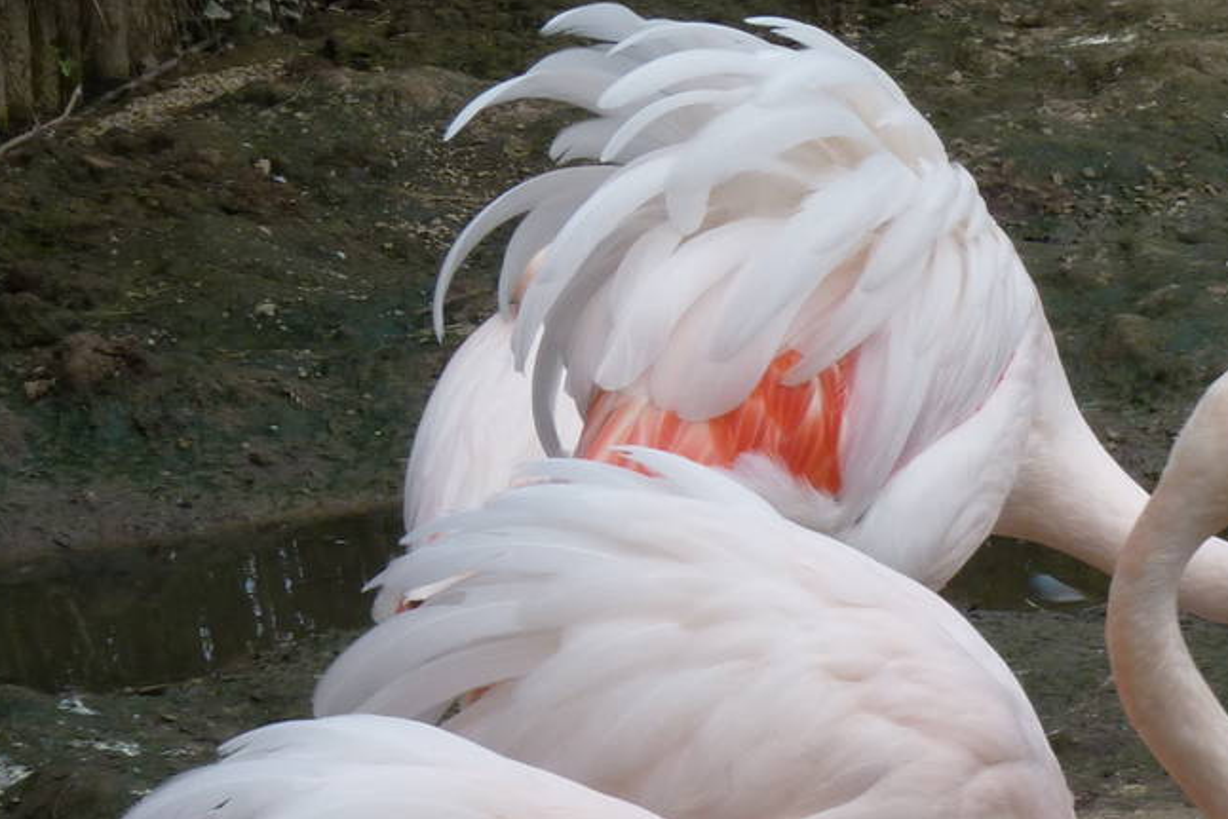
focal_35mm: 201
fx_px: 6857
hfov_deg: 10.1
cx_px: 1409
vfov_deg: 6.8
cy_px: 578
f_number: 5.6
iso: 80
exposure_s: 1/320
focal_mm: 13.8
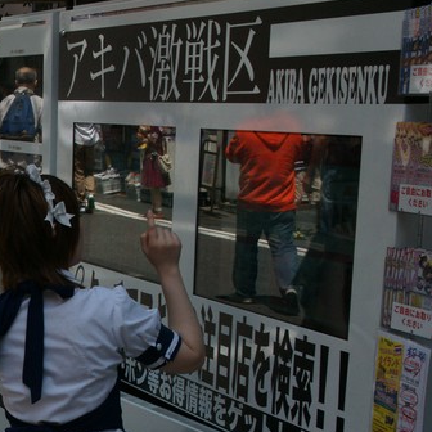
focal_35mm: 102
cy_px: 418
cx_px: -224
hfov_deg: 15.6
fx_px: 1440
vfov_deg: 16.7
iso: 400
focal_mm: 35
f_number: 11
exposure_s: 1/320
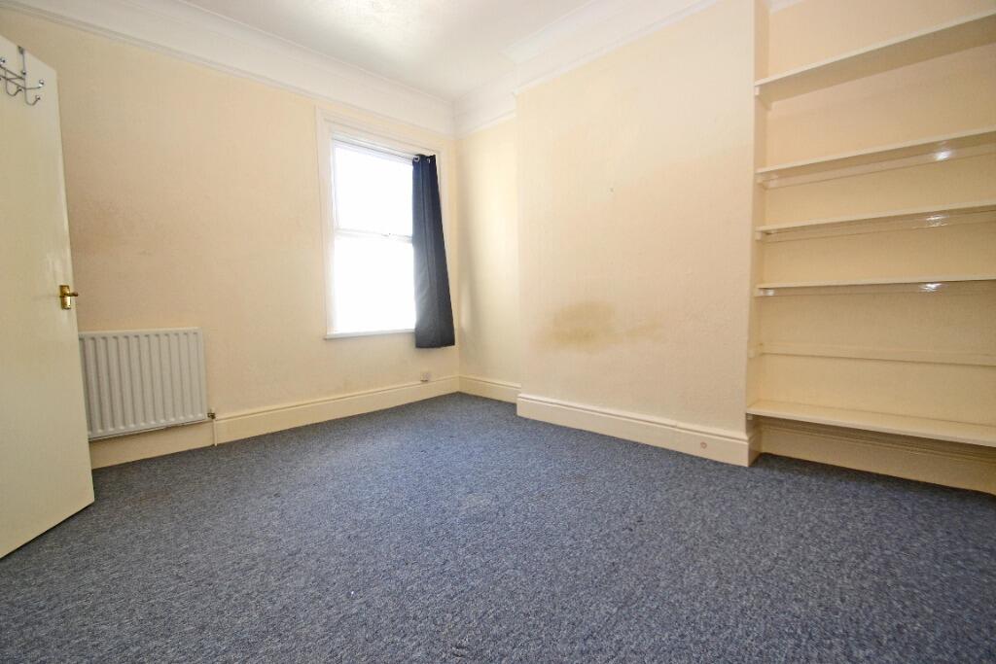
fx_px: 415
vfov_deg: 77.3
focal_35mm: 15
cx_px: 498
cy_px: 332
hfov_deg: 100.4
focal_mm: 10
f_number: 4
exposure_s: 1/60
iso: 400
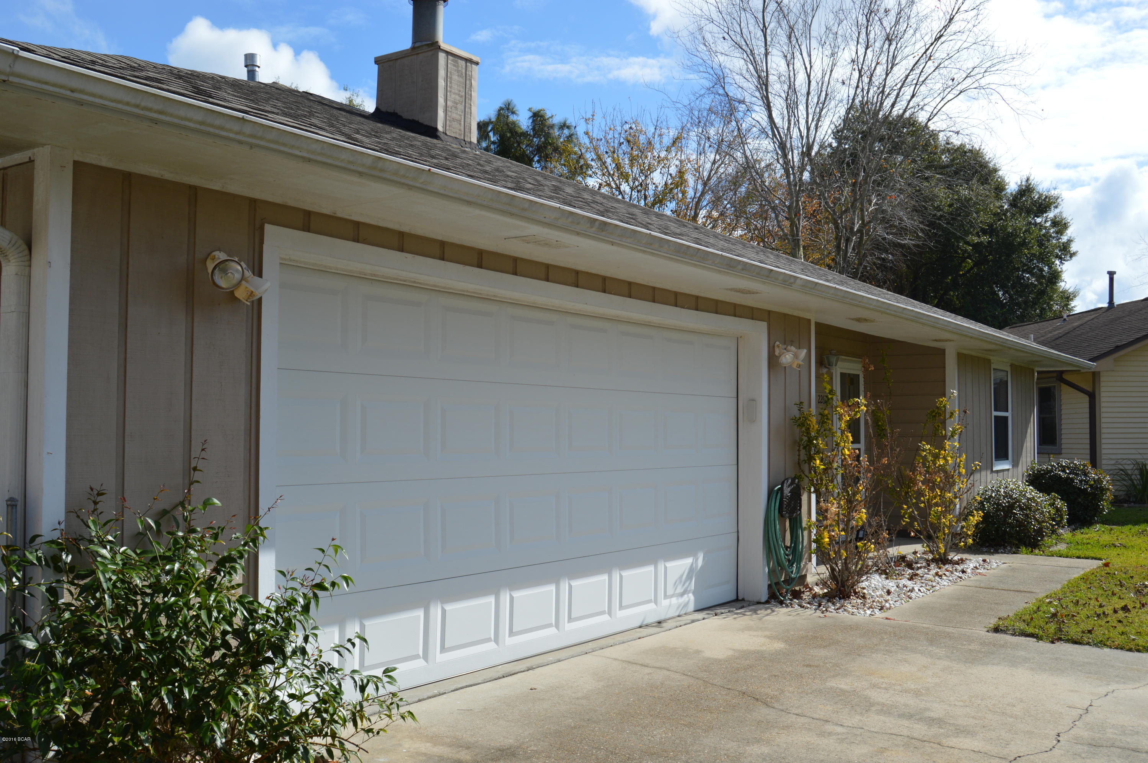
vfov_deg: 38.3
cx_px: 574
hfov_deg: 55.2
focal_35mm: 34
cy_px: 382
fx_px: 1099
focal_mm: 23
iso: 100
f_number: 9
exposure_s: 1/320
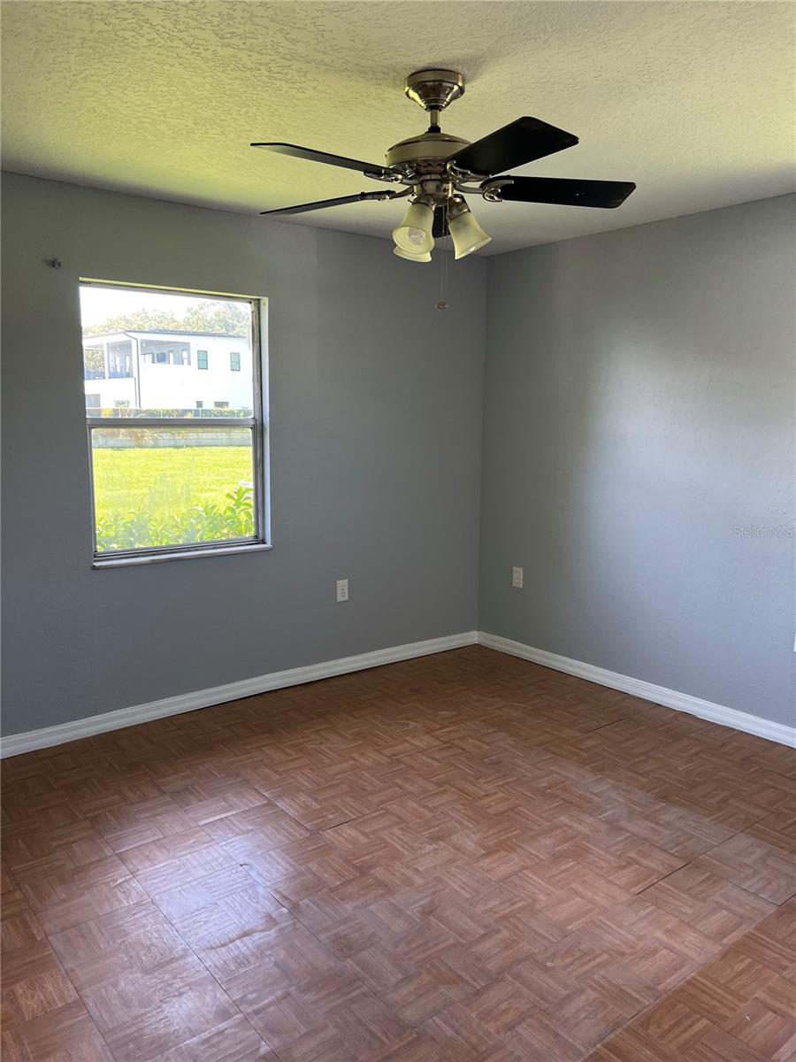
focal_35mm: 26
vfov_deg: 67.3
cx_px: 398
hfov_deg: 53.1
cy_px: 531
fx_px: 797
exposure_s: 1/121
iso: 100
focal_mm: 5.7
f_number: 1.5
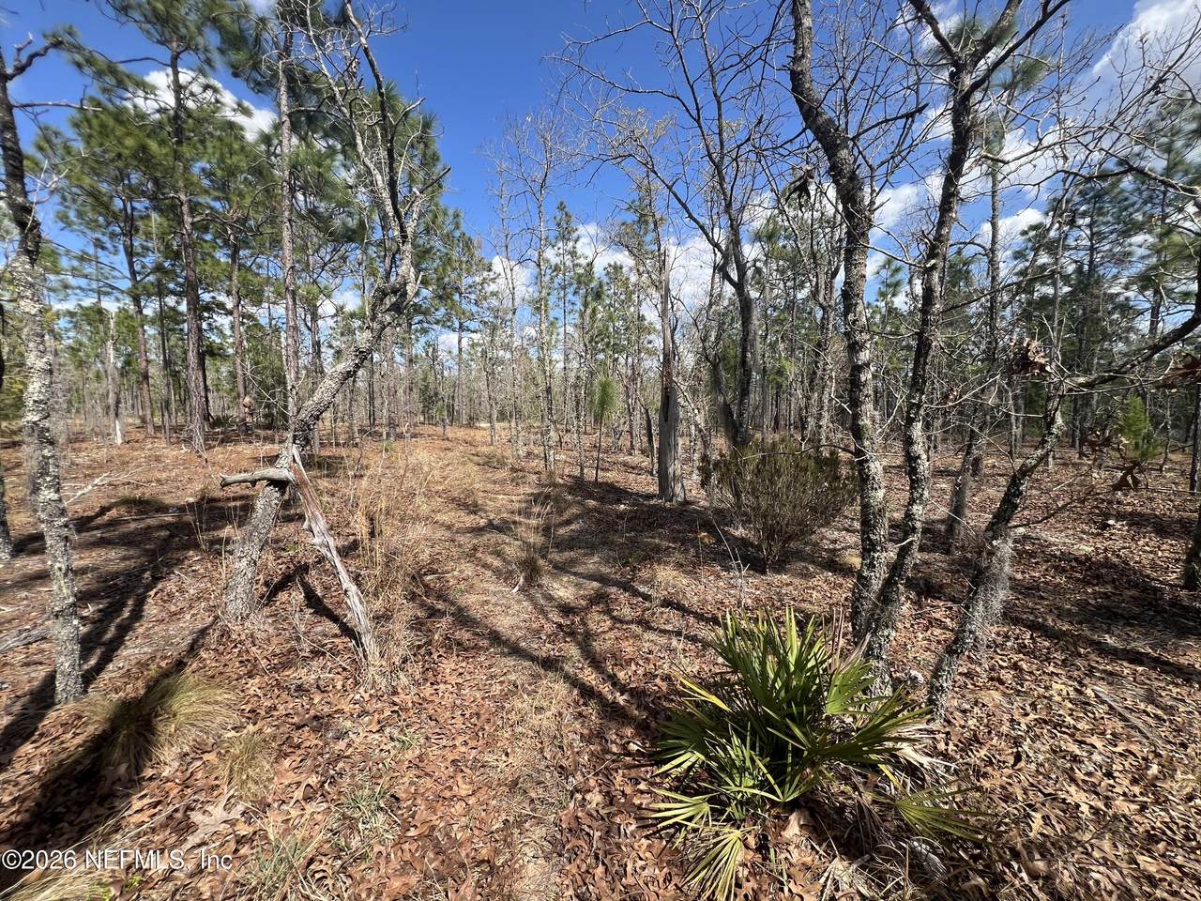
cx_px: 600
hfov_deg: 106.2
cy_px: 450
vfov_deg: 89.9
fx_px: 451
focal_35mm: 13
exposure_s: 1/935
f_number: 1.8
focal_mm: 1.57
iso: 32
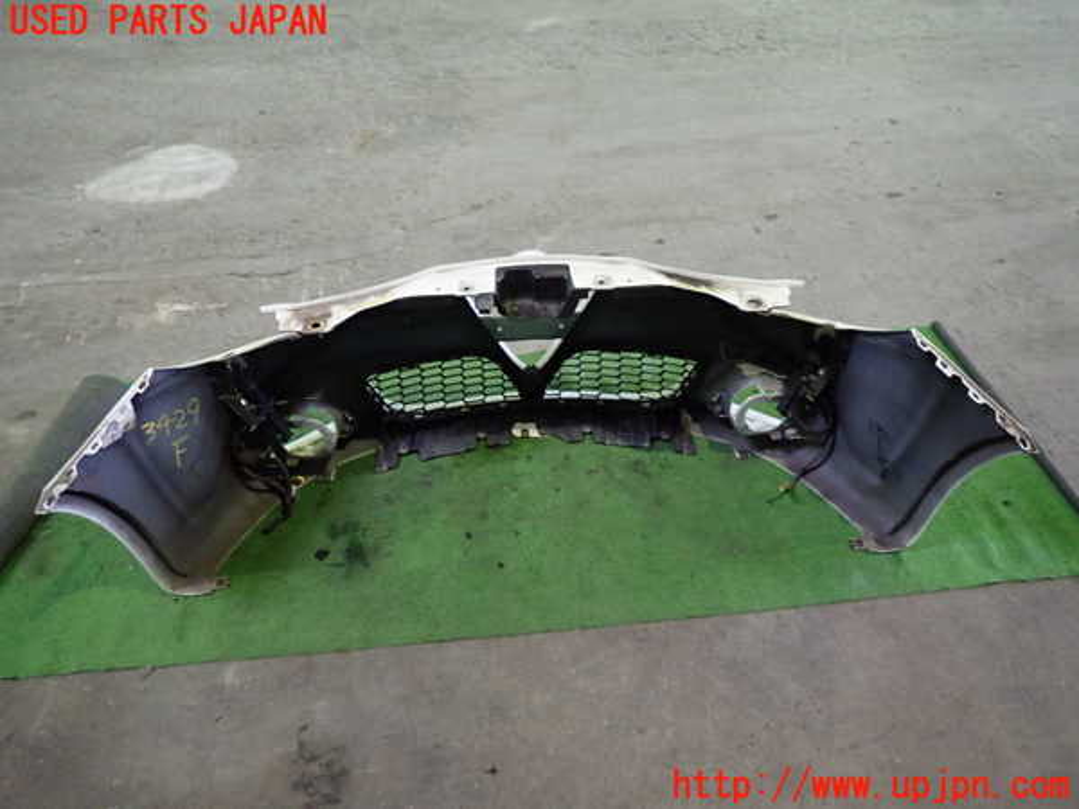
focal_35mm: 25
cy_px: 404
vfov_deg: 54.9
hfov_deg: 69.4
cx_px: 540
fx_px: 779
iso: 640
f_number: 2
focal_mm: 4.5
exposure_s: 1/30
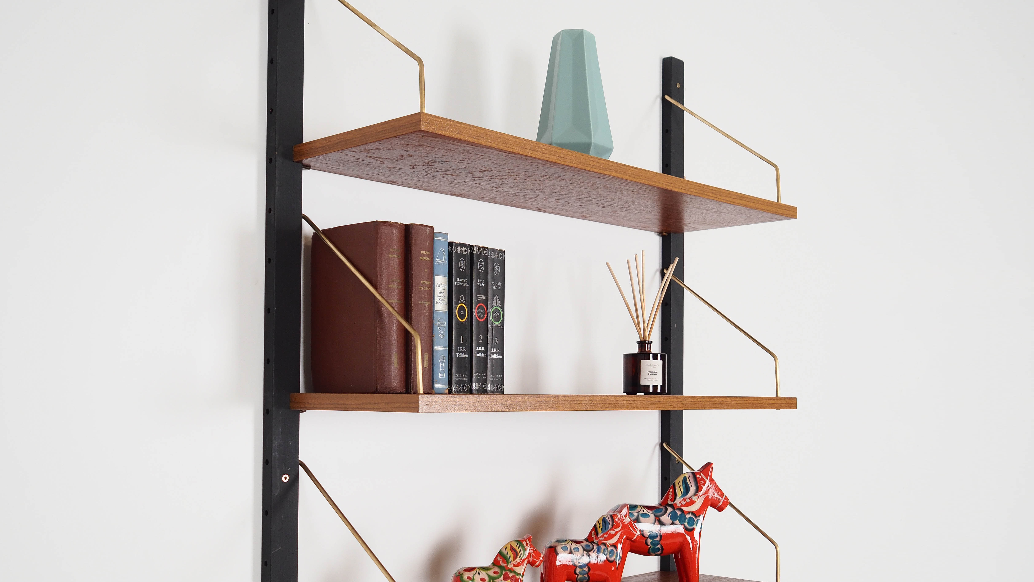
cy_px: 376
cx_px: 505
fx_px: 1042
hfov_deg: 52.8
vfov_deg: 31.0
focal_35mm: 38
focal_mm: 17
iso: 320
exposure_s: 1/25
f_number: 3.5
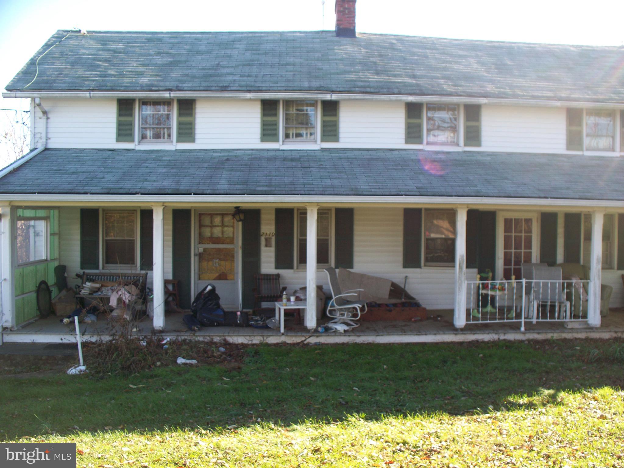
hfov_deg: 51.4
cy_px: 234
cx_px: 312
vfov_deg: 39.7
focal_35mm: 36
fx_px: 649
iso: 64
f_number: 2.8
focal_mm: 7.54
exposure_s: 1/160
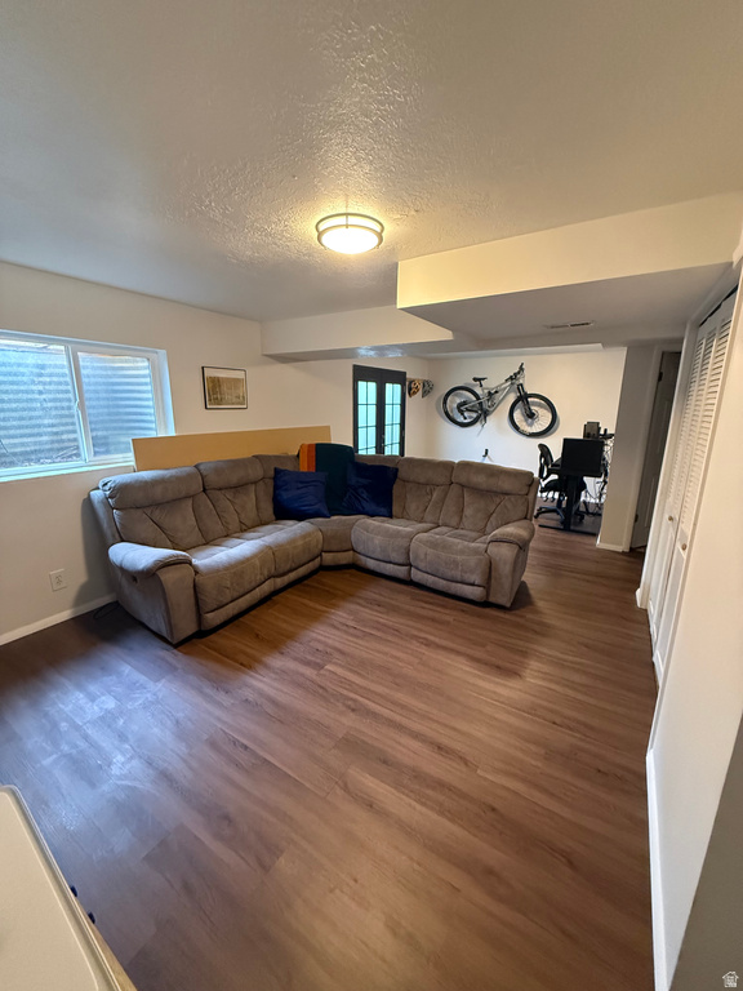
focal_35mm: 14
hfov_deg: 85.7
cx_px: 372
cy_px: 496
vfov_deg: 102.1
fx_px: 401
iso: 800
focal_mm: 2.22
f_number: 2.2
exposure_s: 1/60
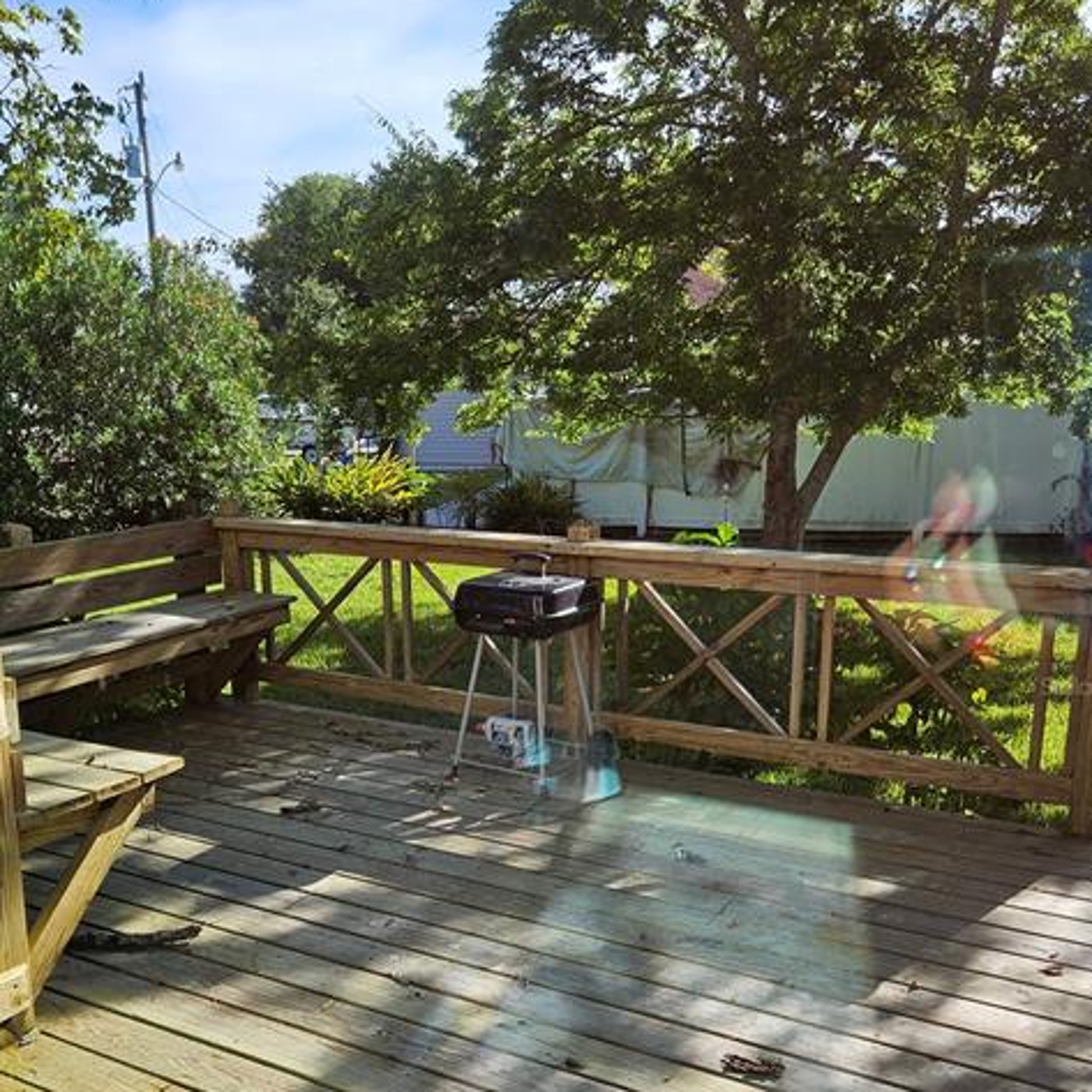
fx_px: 1178
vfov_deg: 49.2
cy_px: 686
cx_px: 480
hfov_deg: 49.6
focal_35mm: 33
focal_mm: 5.4
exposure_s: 1/664
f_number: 1.8
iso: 25
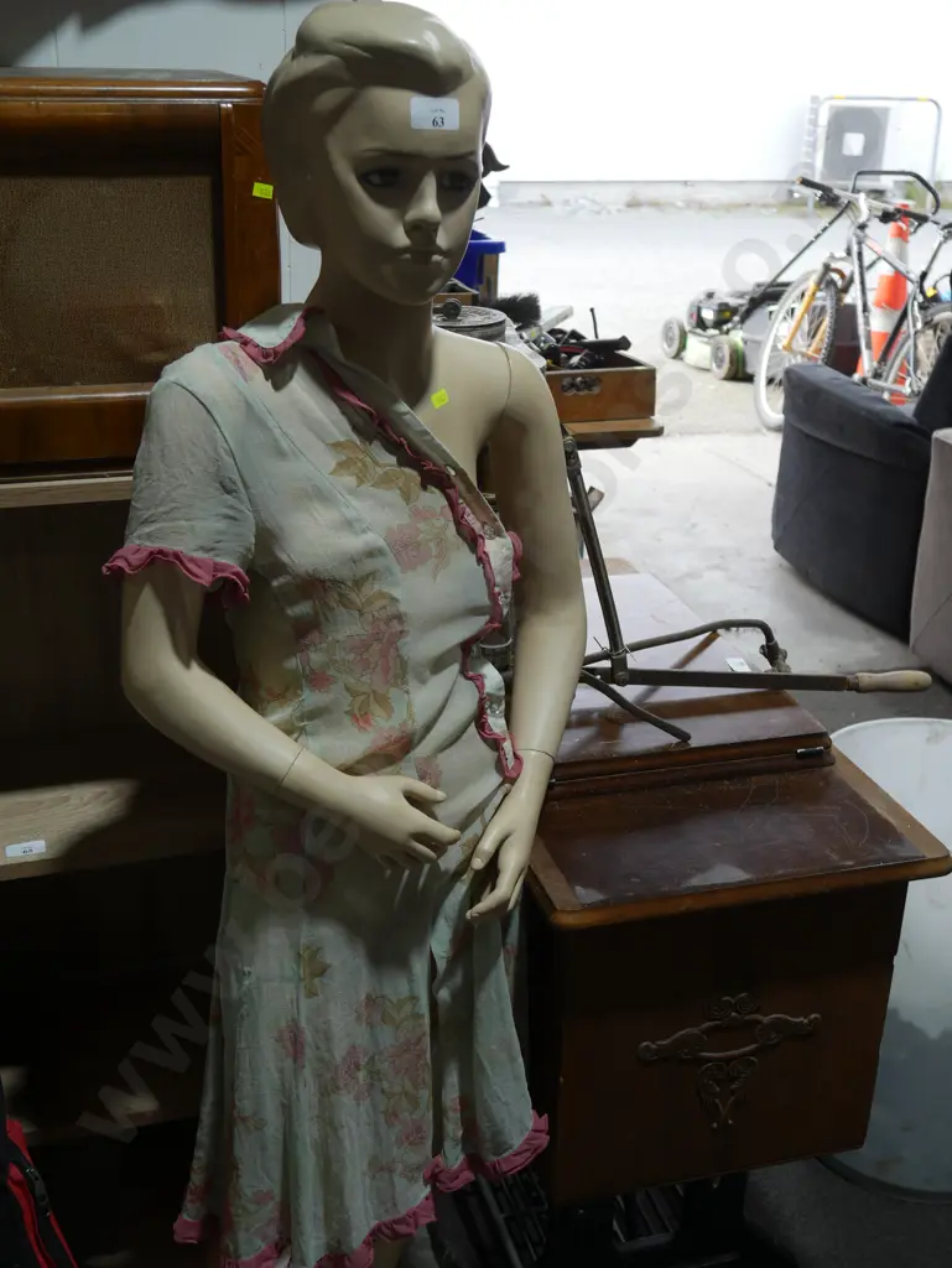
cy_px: 634
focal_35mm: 40
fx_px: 1466
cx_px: 476
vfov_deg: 46.8
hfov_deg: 36.0
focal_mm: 20
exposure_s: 1/100
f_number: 4.5
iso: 200
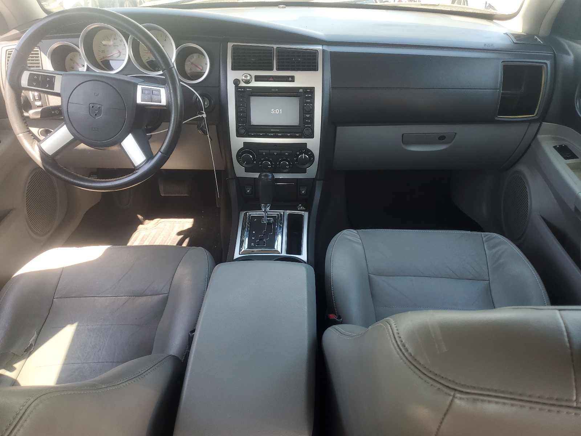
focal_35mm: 26
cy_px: 218
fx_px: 436
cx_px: 290
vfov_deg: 53.1
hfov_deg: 67.3
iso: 50
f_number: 1.5
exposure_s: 1/161
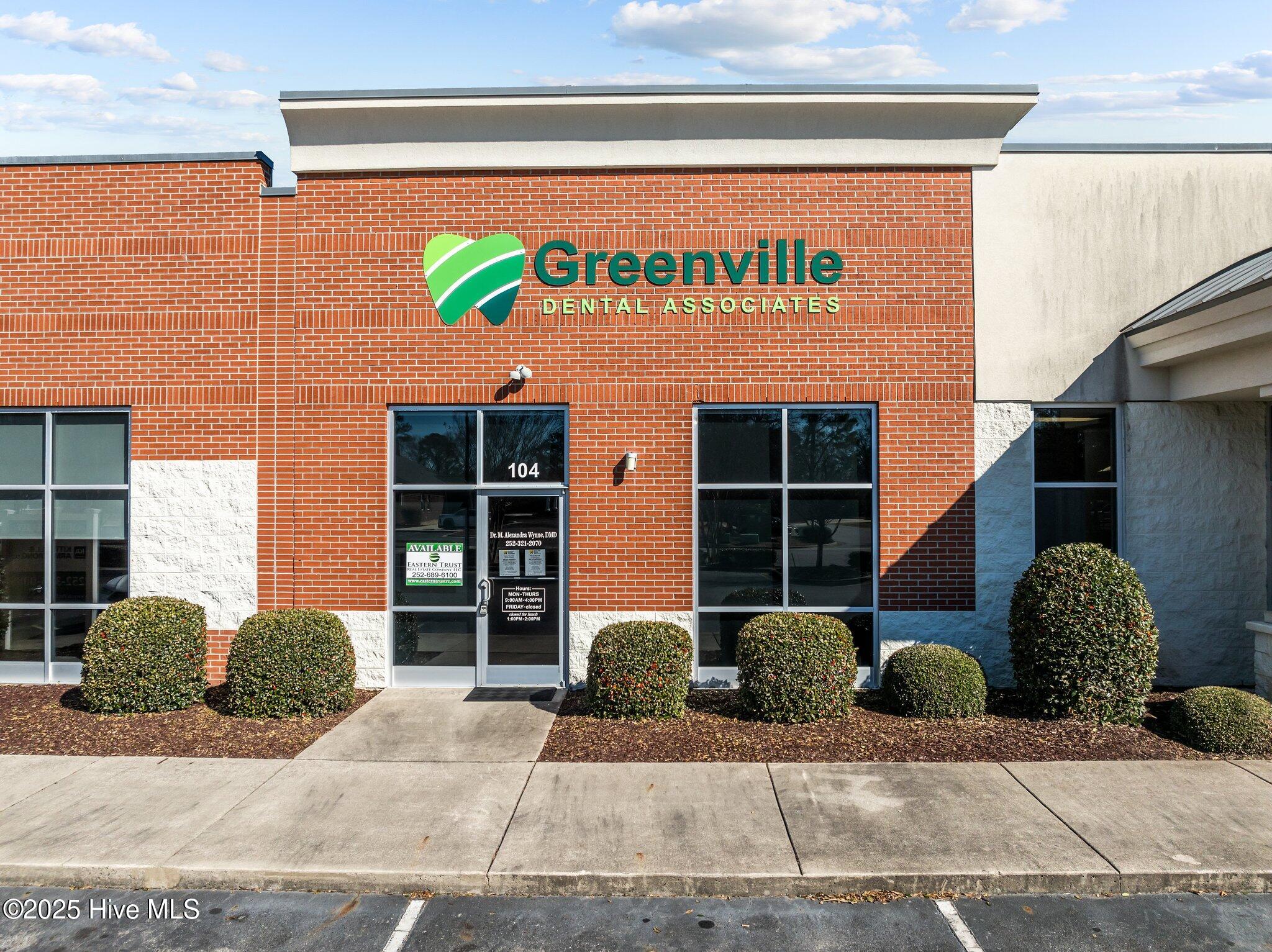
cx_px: 636
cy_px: 476
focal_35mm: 24
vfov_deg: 56.8
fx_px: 881
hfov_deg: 71.6
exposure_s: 1/4000
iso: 120
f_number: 2.8
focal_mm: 12.29
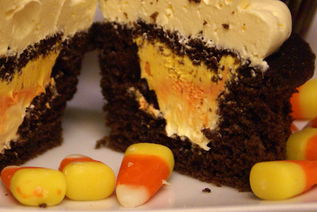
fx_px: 2160
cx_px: 122
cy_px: 42
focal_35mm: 245
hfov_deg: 8.4
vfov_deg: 5.6
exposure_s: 1/50
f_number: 5.6
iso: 800
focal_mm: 70
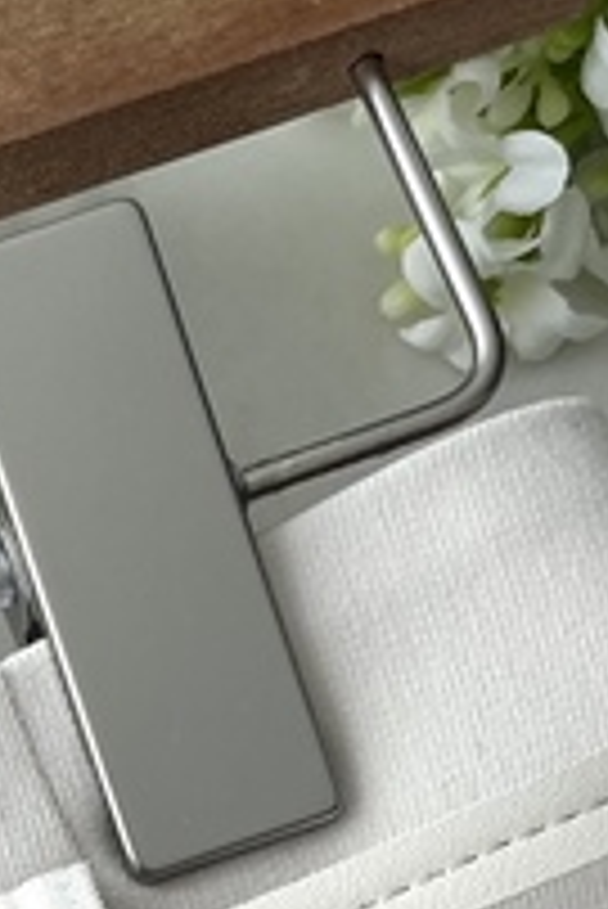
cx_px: -504
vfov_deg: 14.7
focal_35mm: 134
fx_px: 3389
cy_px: 1156
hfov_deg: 9.7
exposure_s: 1/290
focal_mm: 5.1
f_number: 1.6
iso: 40
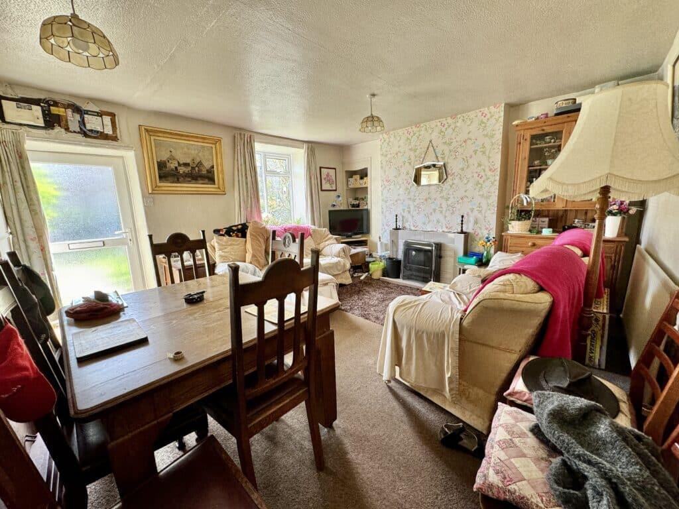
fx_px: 275
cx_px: 340
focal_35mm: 14
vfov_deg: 85.7
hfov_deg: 102.1
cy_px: 254
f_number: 2.2
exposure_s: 1/99
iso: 160
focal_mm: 2.22
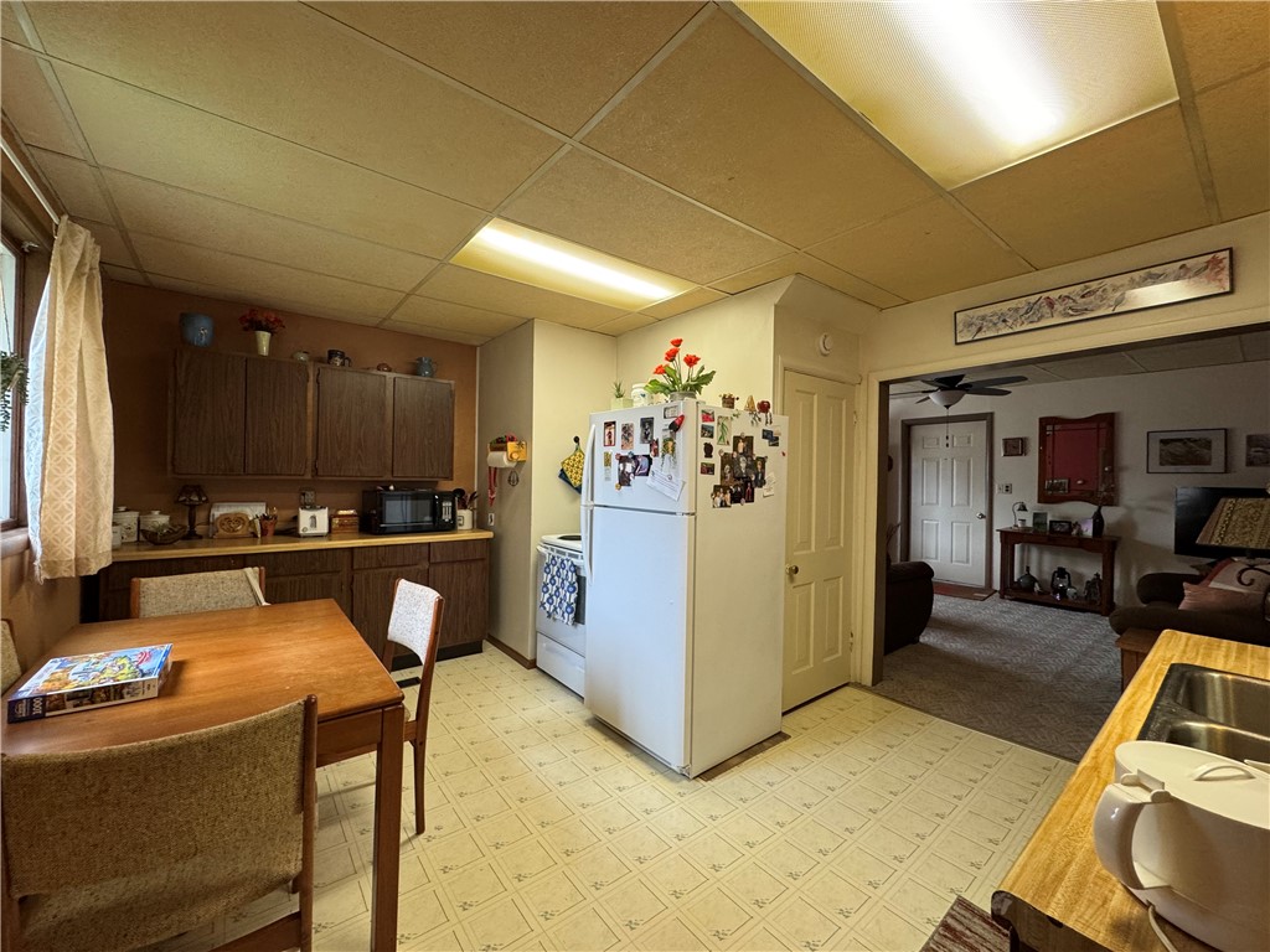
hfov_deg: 102.1
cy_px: 476
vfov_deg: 85.7
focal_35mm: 14
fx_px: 514
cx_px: 635
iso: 250
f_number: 2.2
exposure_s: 1/120
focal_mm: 2.22
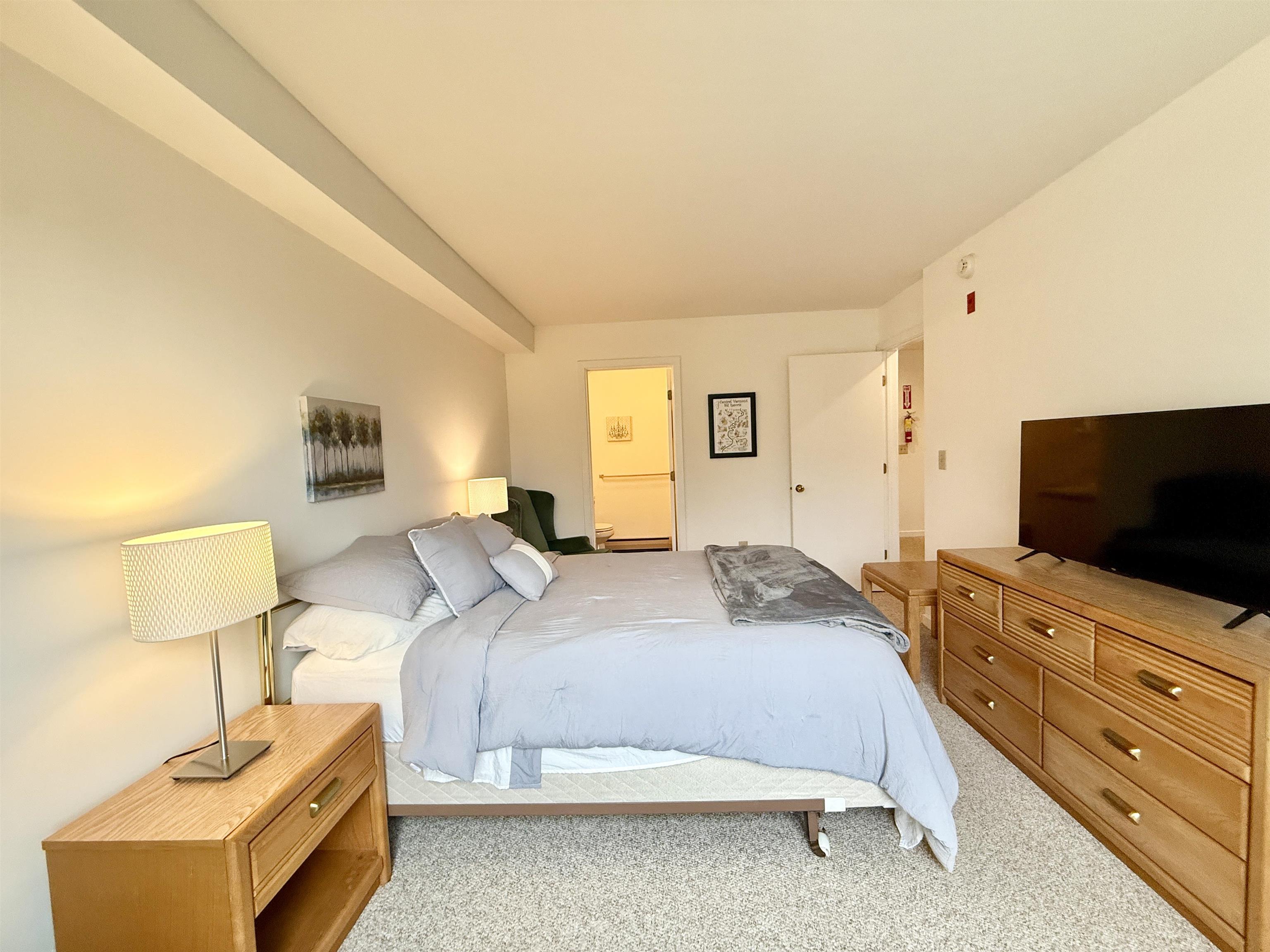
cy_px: 476
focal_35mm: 14
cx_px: 635
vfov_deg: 85.7
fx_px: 514
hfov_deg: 102.1
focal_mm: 2.22
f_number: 2.2
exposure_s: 1/120
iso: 250
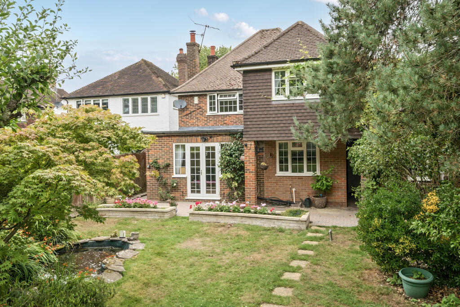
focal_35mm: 30
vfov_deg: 43.6
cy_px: 154
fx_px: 383
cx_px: 230
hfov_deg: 61.9
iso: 400
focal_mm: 20
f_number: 8
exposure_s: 1/160
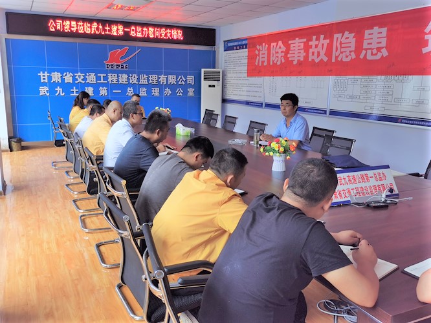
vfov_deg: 43.0
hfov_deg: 55.3
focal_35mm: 33
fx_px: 411
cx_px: 216
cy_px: 162
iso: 64
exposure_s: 1/100
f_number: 1.8
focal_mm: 5.58
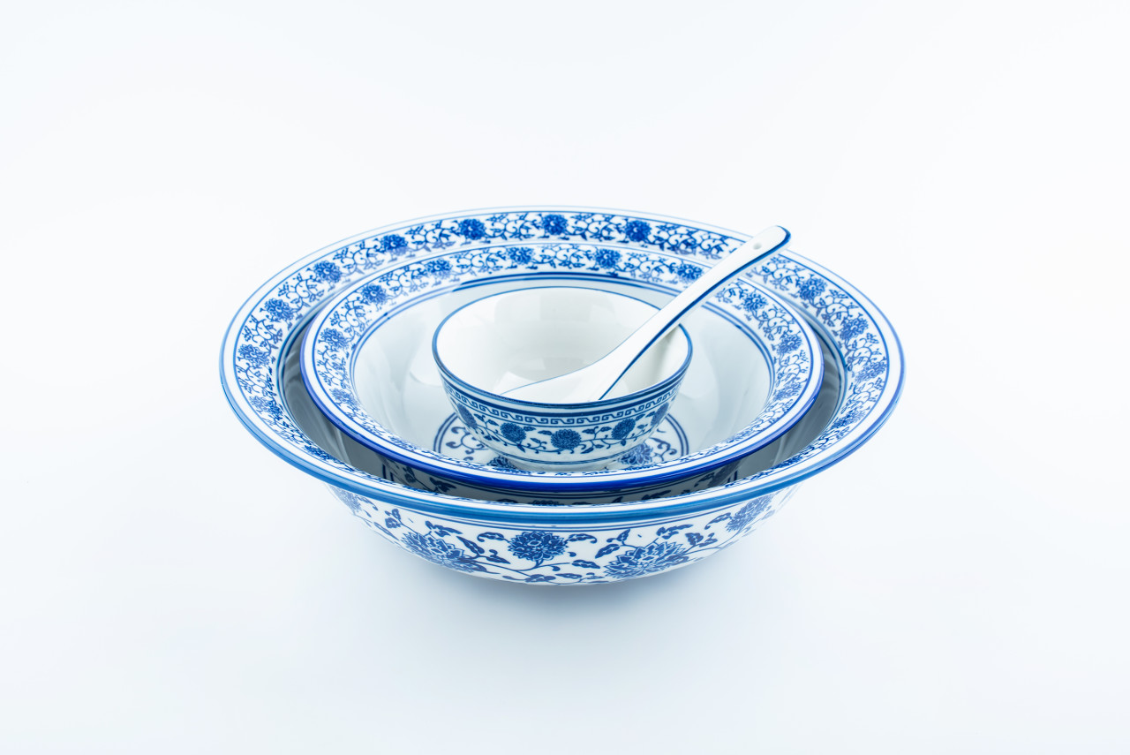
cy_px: 378
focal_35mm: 35
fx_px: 1099
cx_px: 565
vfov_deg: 37.9
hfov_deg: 54.4
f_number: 11
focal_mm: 35
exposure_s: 1/125
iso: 100
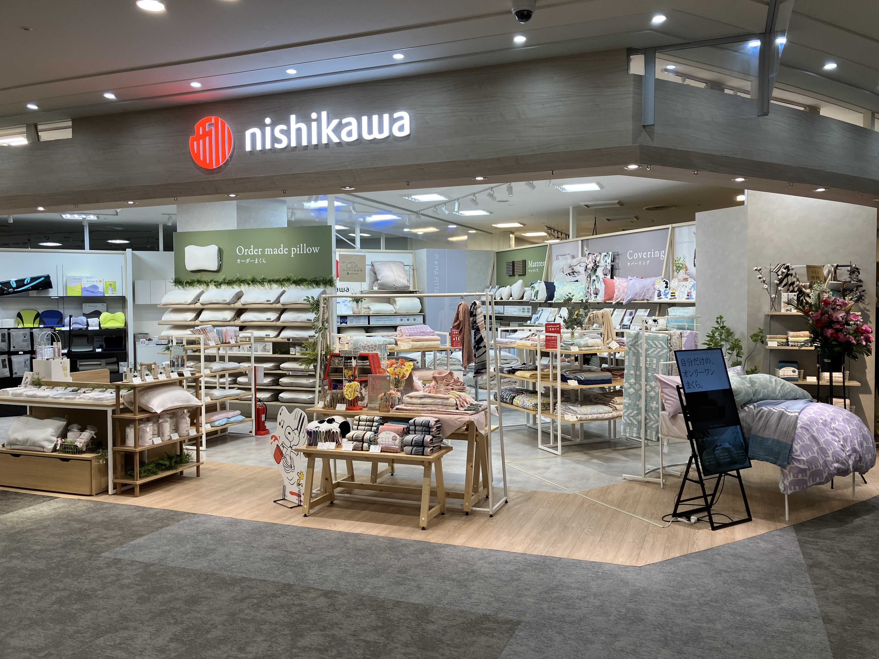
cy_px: 330
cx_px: 440
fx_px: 711
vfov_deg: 49.7
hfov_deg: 63.4
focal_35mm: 28
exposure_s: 1/113
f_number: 1.8
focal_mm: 3.99
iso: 40
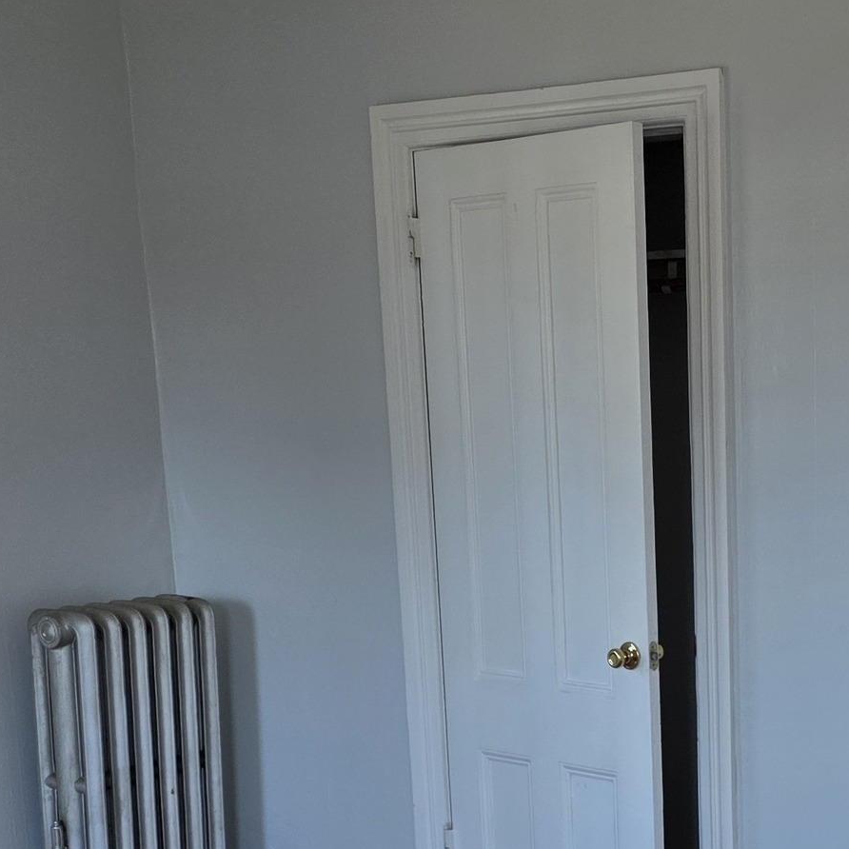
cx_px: 702
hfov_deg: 24.2
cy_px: 859
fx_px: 1942
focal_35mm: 70
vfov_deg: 23.6
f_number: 1.7
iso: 64
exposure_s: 1/180
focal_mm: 6.3
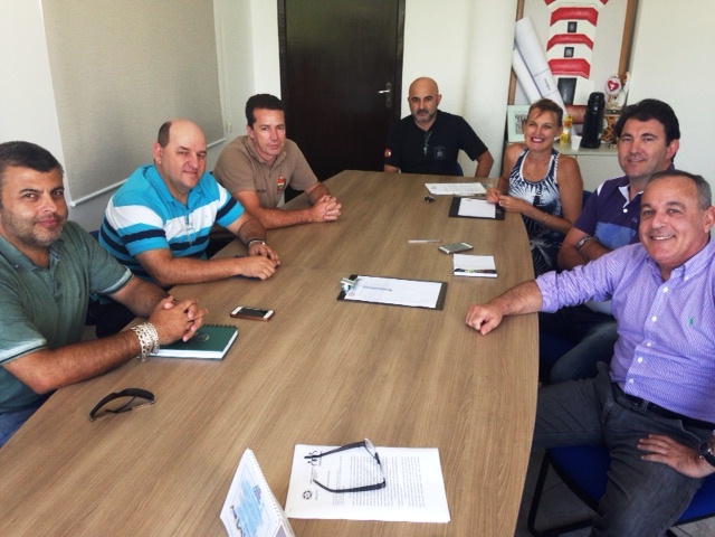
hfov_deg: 55.4
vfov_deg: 42.9
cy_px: 268
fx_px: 682
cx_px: 358
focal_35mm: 33
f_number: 2.4
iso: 50
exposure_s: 1/60
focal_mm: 4.12
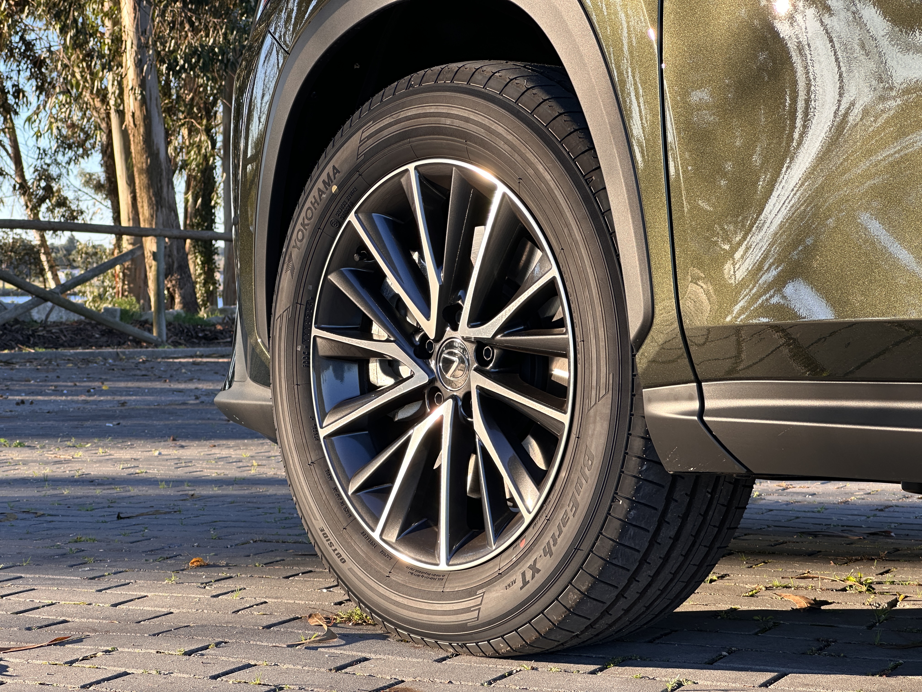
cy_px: 346
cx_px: 461
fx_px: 2051
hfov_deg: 25.3
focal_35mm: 77
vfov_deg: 19.1
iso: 40
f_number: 2.8
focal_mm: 9
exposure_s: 1/99
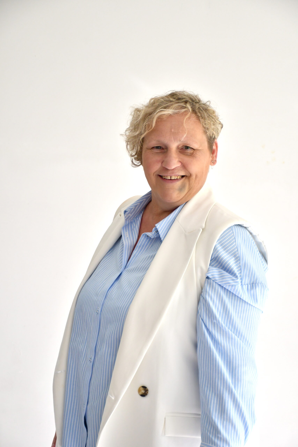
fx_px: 1117
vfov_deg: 22.6
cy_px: 224
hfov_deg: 15.2
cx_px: 149
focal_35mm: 90
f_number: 5
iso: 900
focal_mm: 60
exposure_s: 1/250
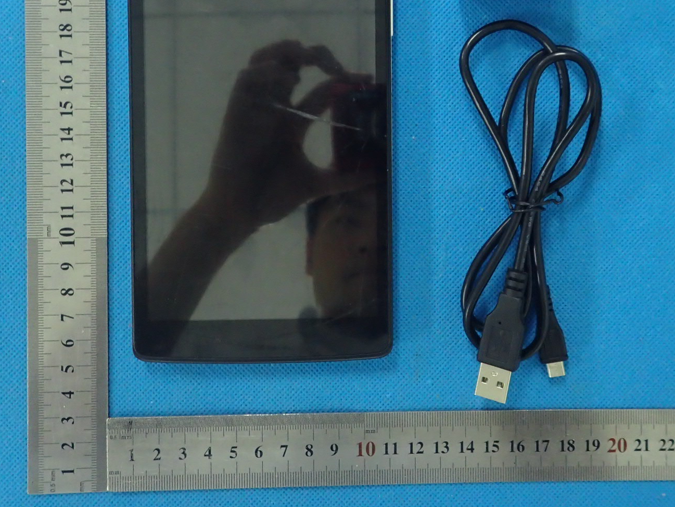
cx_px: 418
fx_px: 722
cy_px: 140
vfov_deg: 37.9
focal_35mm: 37
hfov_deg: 49.7
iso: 400
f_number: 2
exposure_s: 1/30
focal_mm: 4.5
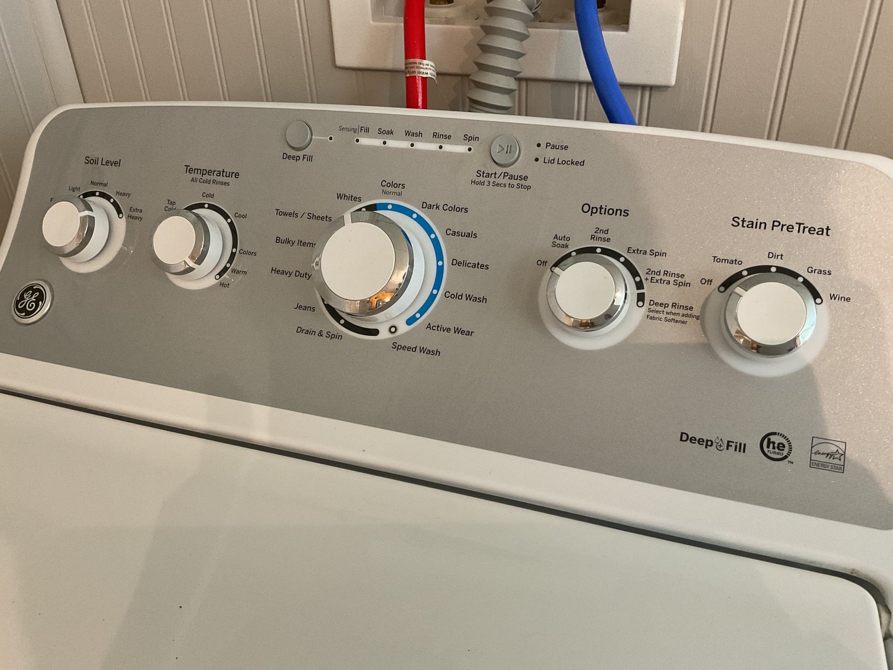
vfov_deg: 48.2
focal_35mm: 29
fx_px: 748
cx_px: 446
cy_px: 335
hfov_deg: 61.7
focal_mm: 3
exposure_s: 1/60
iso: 200
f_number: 1.8
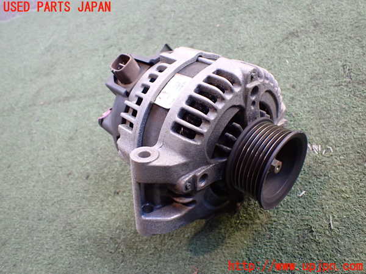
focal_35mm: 30
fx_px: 317
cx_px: 183
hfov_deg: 60.0
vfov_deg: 46.8
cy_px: 137
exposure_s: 1/125
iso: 500
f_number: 2.3
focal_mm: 5.4
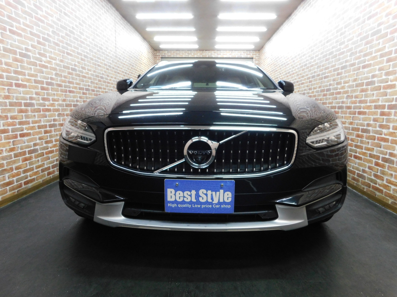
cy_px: 148
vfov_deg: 58.9
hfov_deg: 73.9
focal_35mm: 23
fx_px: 264
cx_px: 198
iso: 400
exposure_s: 1/25
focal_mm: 4
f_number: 3
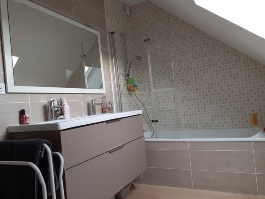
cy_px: 100
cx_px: 132
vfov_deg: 51.4
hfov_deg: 65.3
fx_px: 207
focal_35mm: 27
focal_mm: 3.6
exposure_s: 1/50
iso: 50
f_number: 1.9
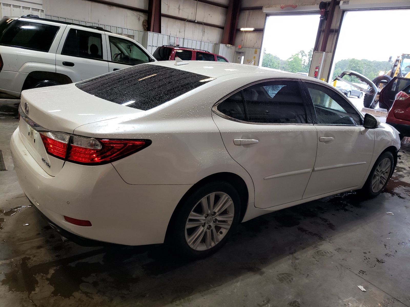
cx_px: 205
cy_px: 154
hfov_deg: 67.3
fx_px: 308
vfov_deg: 53.1
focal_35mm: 26
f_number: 1.5
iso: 68
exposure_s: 1/60.2
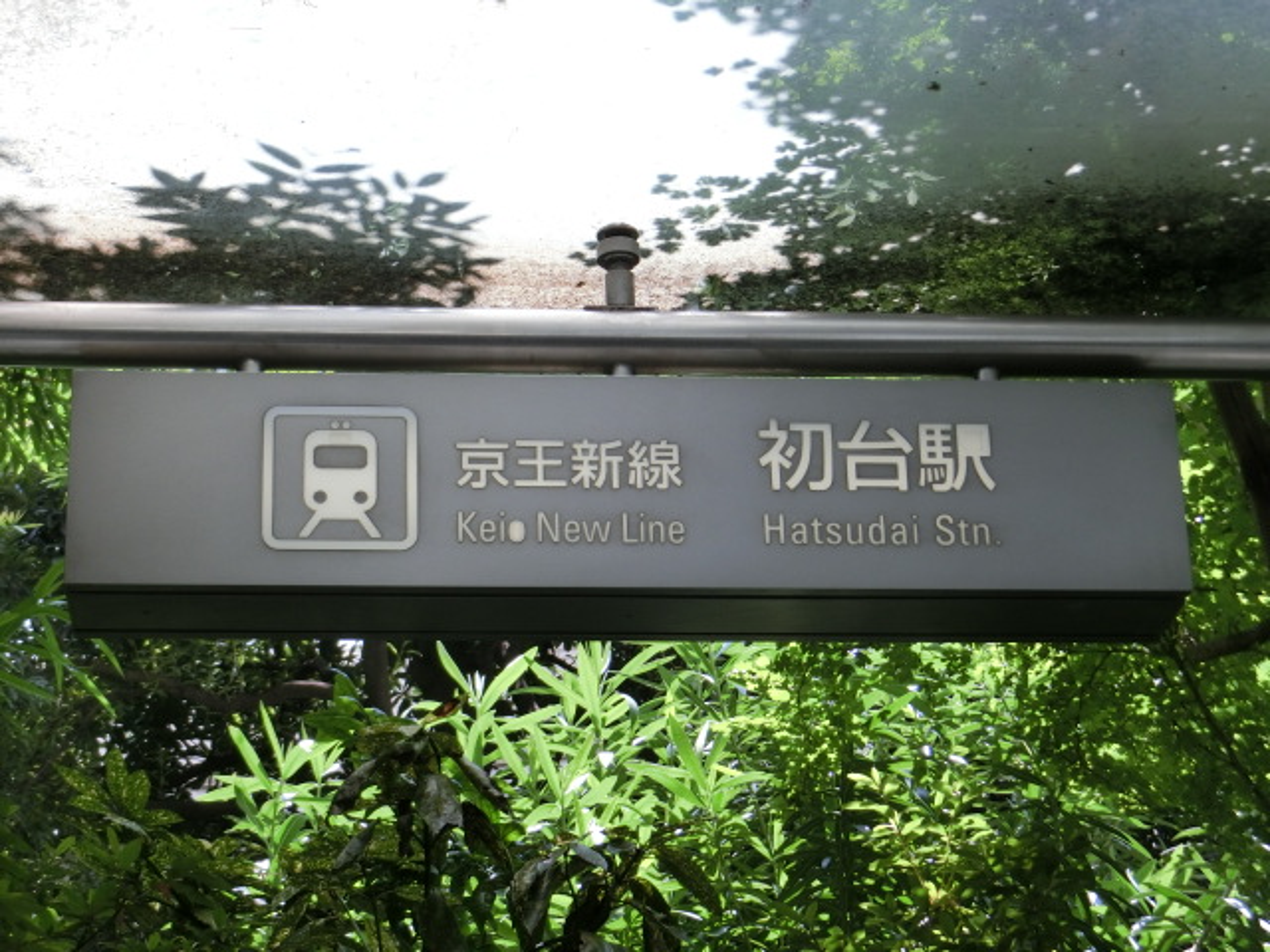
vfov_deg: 15.9
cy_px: 476
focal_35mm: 93
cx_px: 635
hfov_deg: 21.1
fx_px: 3412
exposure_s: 1/125
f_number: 5.6
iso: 125
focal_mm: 16.5
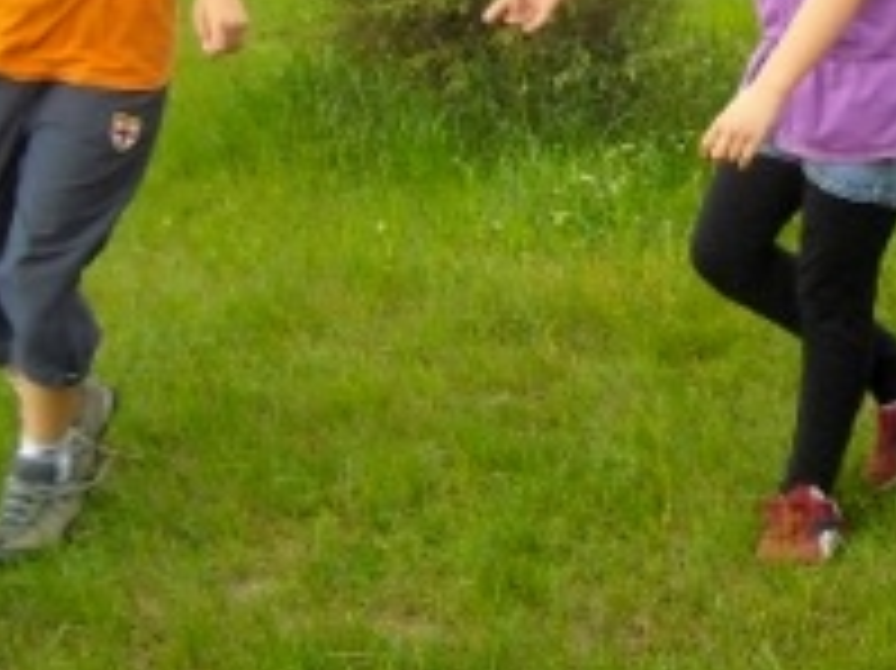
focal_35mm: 93
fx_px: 2406
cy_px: 70
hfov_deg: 21.0
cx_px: 585
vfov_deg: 15.7
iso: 183
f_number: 2.8
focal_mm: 5.7
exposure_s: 1/250
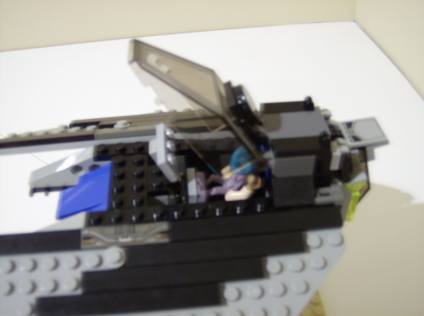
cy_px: 158
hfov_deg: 49.1
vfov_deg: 37.6
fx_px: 464
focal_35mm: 38
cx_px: 212
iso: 200
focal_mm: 6.4
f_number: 2.9
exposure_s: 1/1.35
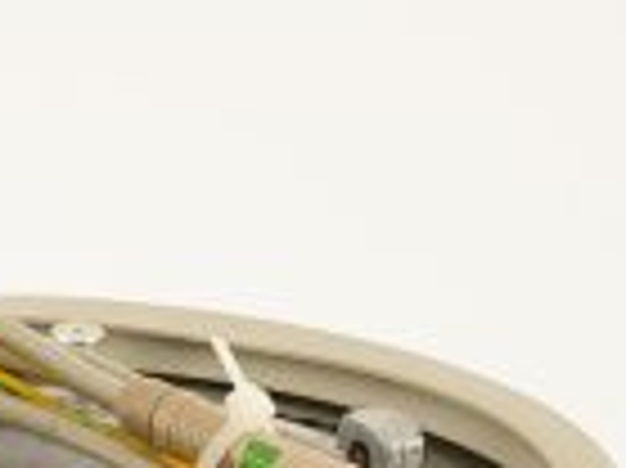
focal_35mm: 207
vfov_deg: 7.0
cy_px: 862
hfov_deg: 9.5
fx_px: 3740
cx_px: 59
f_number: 13
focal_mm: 50
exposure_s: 1/125
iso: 1600
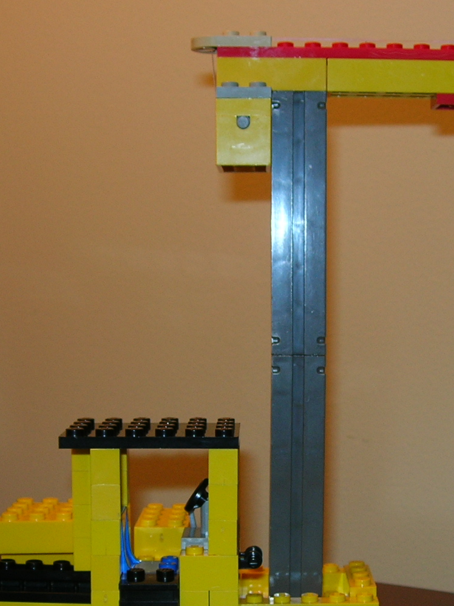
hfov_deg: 18.8
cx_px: 308
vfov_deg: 24.9
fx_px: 1365
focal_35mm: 78
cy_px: 411
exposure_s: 1/60.1
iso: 64
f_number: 2.8
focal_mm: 7.8
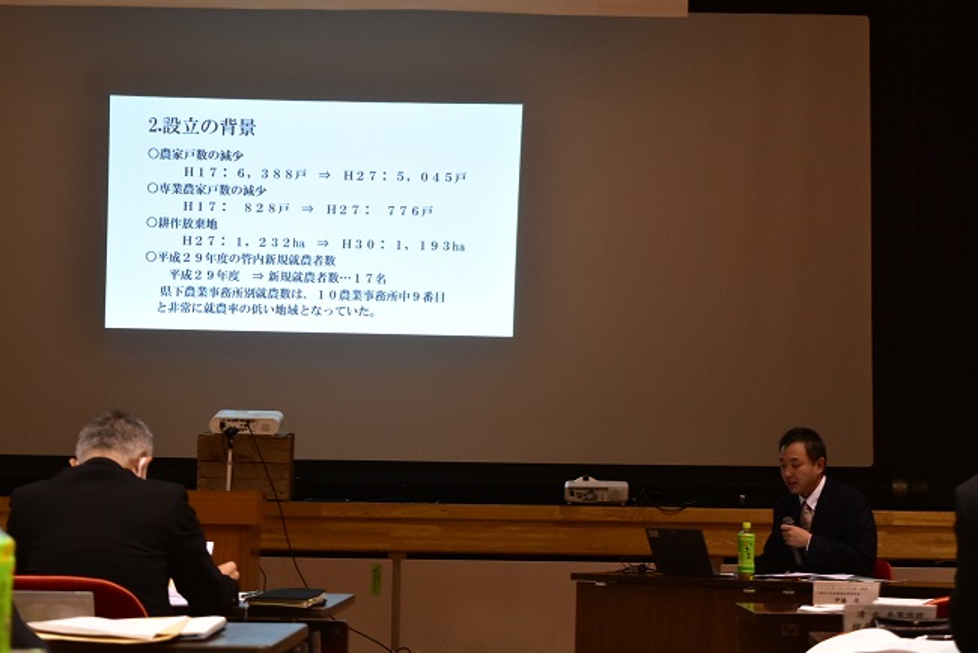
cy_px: 326
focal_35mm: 72
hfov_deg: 28.1
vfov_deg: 18.9
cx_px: 489
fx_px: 1957
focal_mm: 48
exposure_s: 1/80
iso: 2000
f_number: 6.3
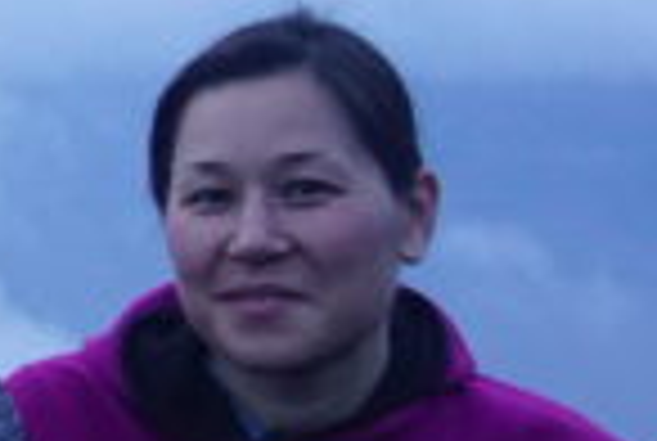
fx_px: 3895
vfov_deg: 6.5
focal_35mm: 213
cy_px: 299
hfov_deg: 8.7
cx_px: -994
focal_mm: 26
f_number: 4.5
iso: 1250
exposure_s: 1/60
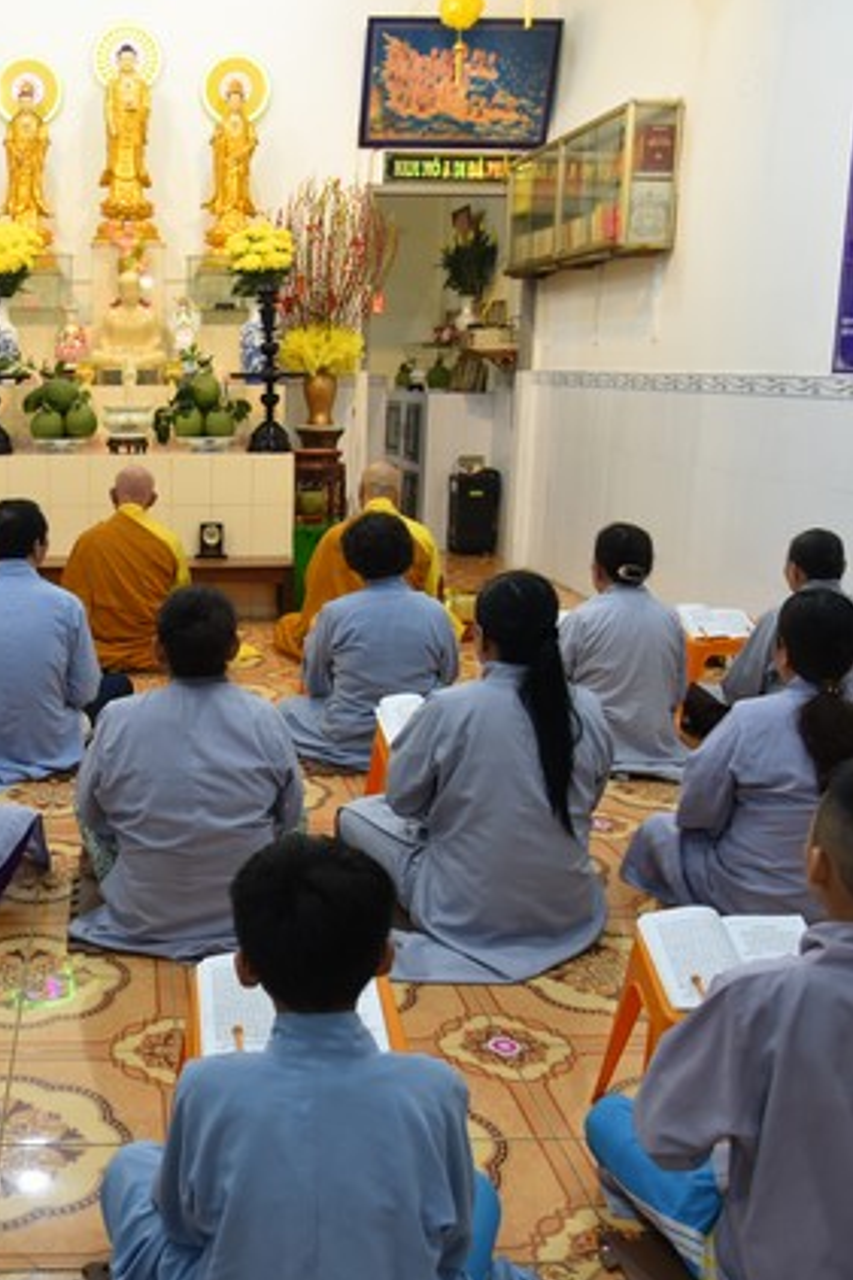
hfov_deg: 34.5
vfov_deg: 51.9
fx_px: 1316
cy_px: 640
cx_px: 143
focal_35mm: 37
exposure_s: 1/80
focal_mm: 24
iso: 640
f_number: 4.5
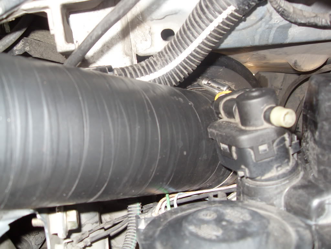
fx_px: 354
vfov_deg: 38.7
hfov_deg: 50.1
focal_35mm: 37
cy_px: 124
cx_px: 166
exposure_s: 1/45
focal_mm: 6.3
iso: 100
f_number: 2.8
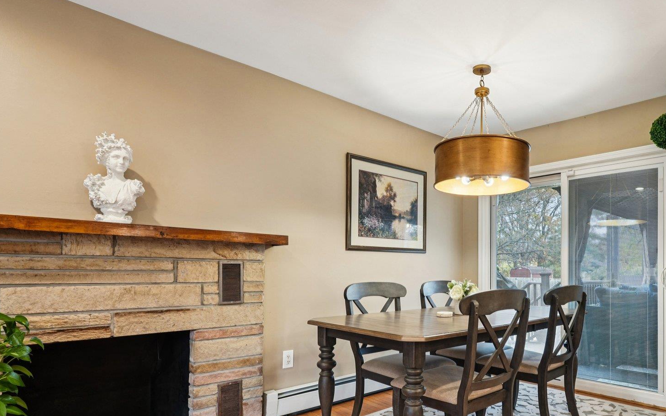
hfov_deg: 75.1
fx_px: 417
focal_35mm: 23
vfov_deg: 52.3
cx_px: 436
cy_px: 265
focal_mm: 16
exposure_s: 1/8
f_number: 9
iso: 400
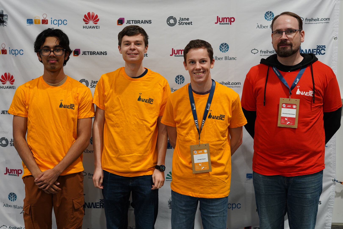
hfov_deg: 39.6
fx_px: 476
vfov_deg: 27.0
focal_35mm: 50
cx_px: 172
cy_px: 114
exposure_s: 1/50
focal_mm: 50
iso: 640
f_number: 2.8
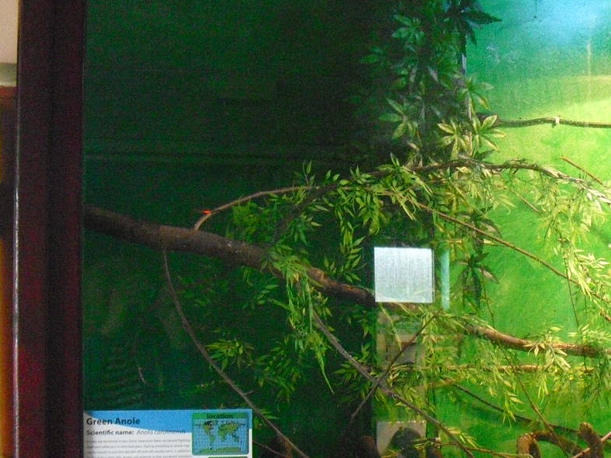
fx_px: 1289
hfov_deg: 25.9
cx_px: 534
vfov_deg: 20.1
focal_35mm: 73
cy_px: 291
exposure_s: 1/60
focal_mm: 6.3
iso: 800
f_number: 3.1
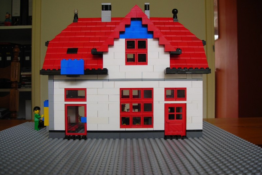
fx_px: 291
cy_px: 86
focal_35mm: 40
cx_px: 131
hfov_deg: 48.5
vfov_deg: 33.4
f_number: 3.2
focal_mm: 6.3
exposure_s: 1/12.4
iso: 50
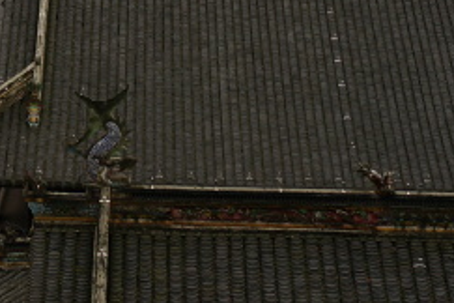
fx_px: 1274
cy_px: -209
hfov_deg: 20.0
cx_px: 82
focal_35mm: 101
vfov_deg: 12.6
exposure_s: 1/60
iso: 100
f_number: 6.3
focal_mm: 16
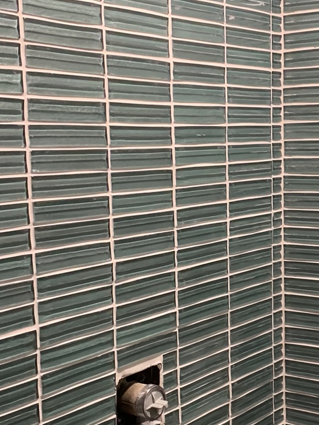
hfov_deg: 22.0
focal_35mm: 66
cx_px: 240
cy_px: 250
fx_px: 811
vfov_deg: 29.3
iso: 320
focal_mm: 4.25
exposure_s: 1/40
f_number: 1.8
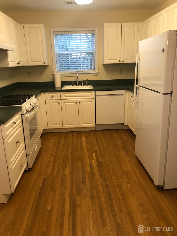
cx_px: 88
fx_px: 191
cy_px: 118
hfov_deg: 49.7
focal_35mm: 28
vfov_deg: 63.4
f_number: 1.8
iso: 40
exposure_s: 1/20
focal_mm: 3.99
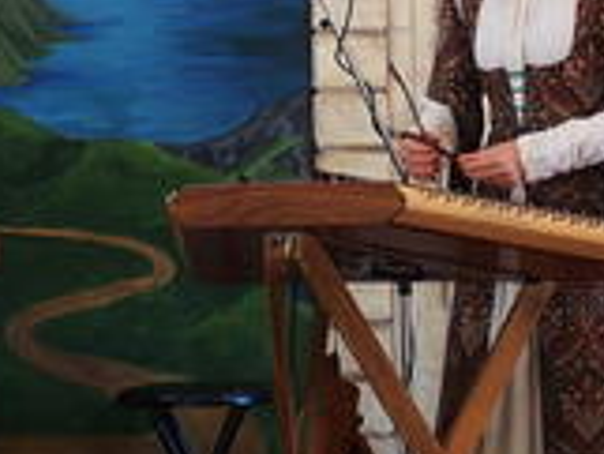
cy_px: 90
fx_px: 4138
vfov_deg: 6.3
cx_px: 398
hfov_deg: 8.3
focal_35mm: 237
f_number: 2.8
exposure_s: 1/80
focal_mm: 17.8
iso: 320
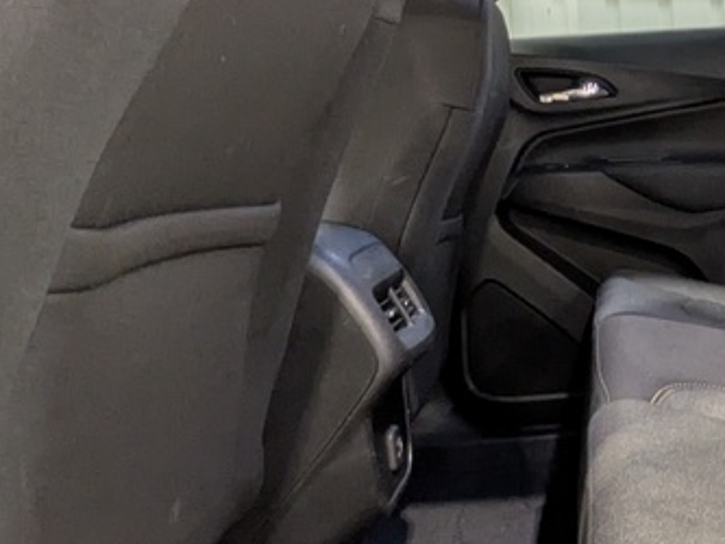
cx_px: 795
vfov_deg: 33.6
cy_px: 281
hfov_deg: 37.0
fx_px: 901
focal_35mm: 43
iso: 115
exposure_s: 1/25
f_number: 2.2
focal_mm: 1.83
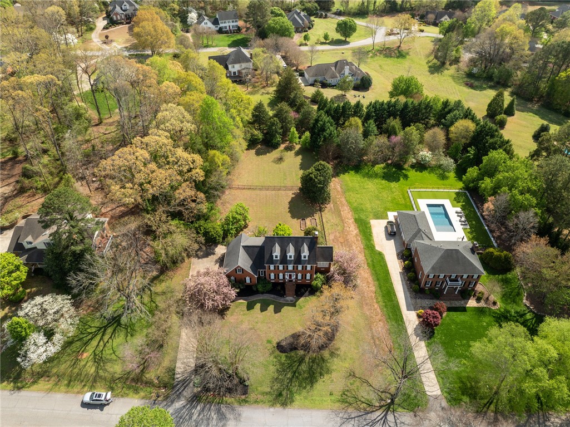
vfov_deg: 56.7
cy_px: 214
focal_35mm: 24
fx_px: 395
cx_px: 285
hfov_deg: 71.6
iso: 100
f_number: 4.5
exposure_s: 1/40
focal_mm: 12.29
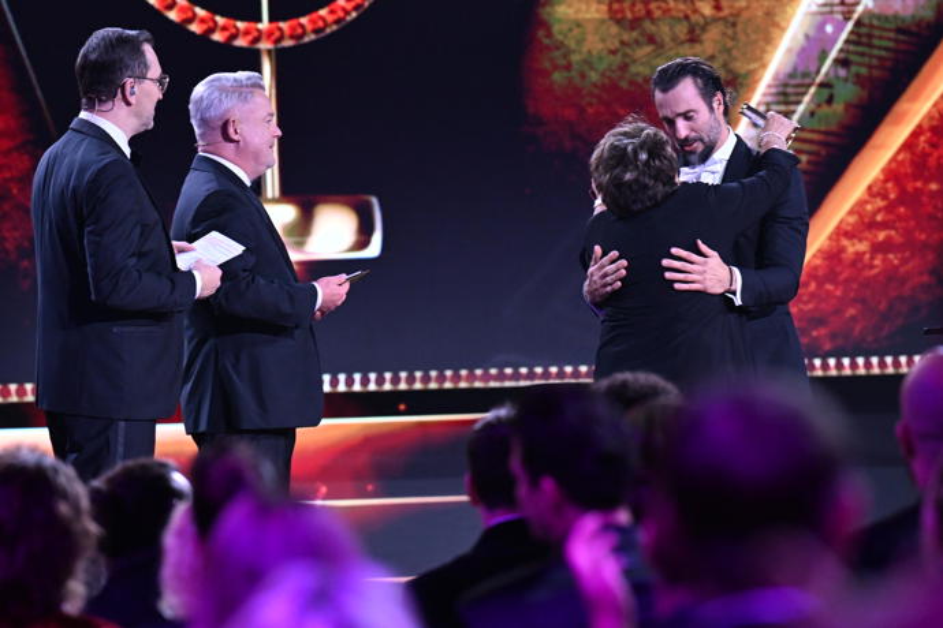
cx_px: 472
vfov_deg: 4.8
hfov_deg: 7.2
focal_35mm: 285
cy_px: 314
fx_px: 7465
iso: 3200
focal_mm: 190
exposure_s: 1/125
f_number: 3.5
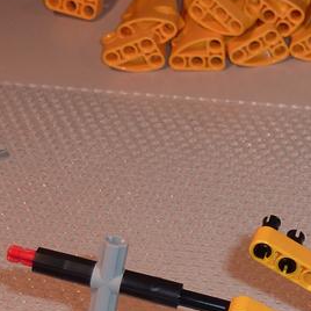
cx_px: 536
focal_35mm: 142
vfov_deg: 12.1
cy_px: 353
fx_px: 1443
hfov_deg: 11.5
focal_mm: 6.9
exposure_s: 1/30
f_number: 3.7
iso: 100
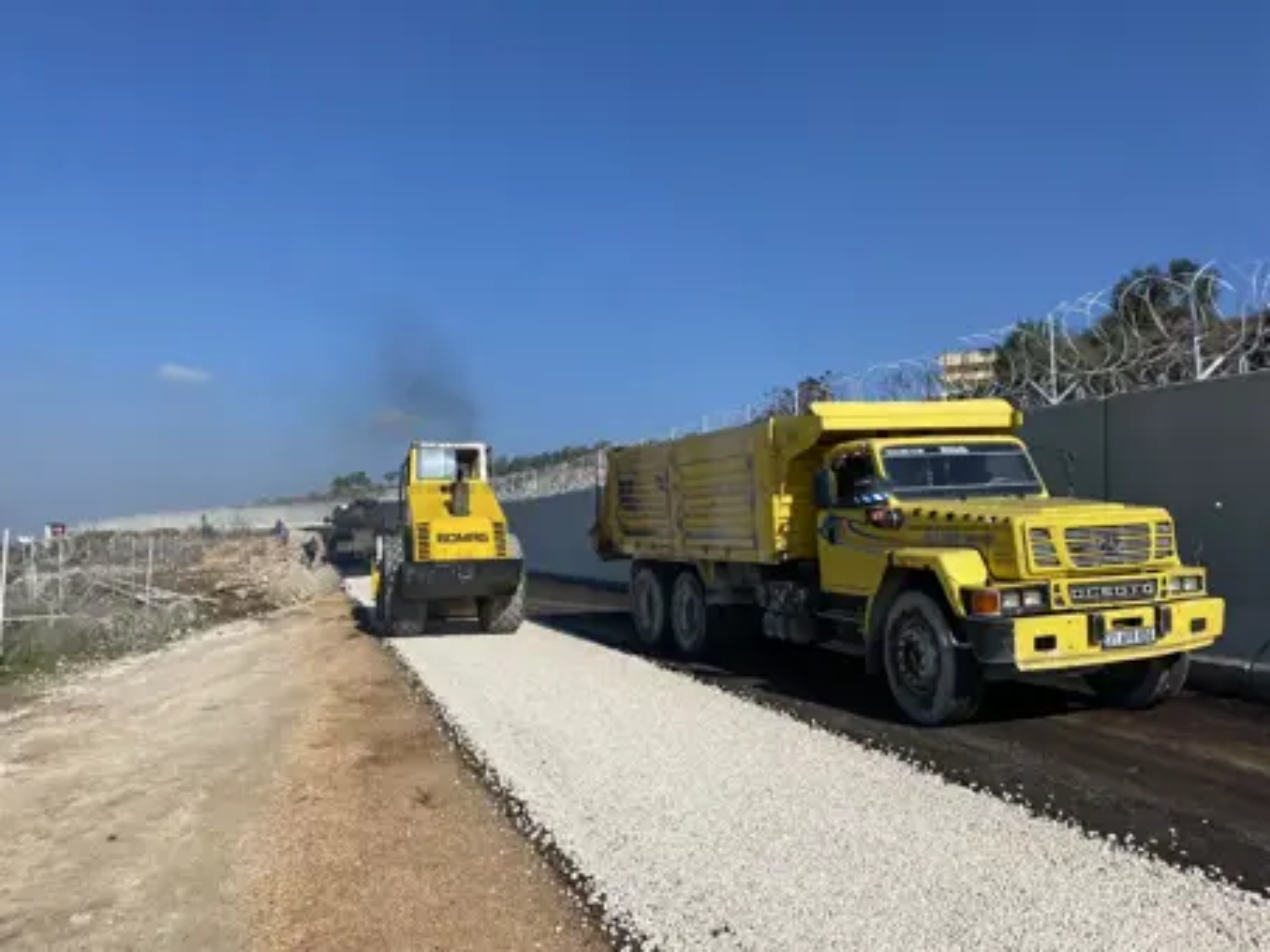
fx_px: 954
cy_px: 476
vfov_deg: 53.1
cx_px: 635
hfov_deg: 67.3
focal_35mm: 26
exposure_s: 1/5236
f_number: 1.8
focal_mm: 4.25
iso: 32
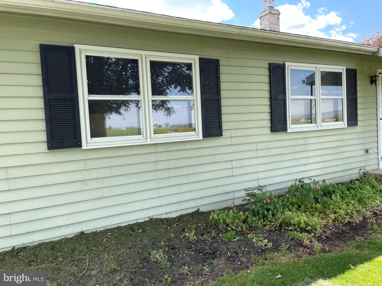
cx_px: 191
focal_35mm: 26
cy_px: 143
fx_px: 287
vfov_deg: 53.1
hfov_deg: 67.3
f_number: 1.6
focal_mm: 4.2
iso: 32
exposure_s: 1/619
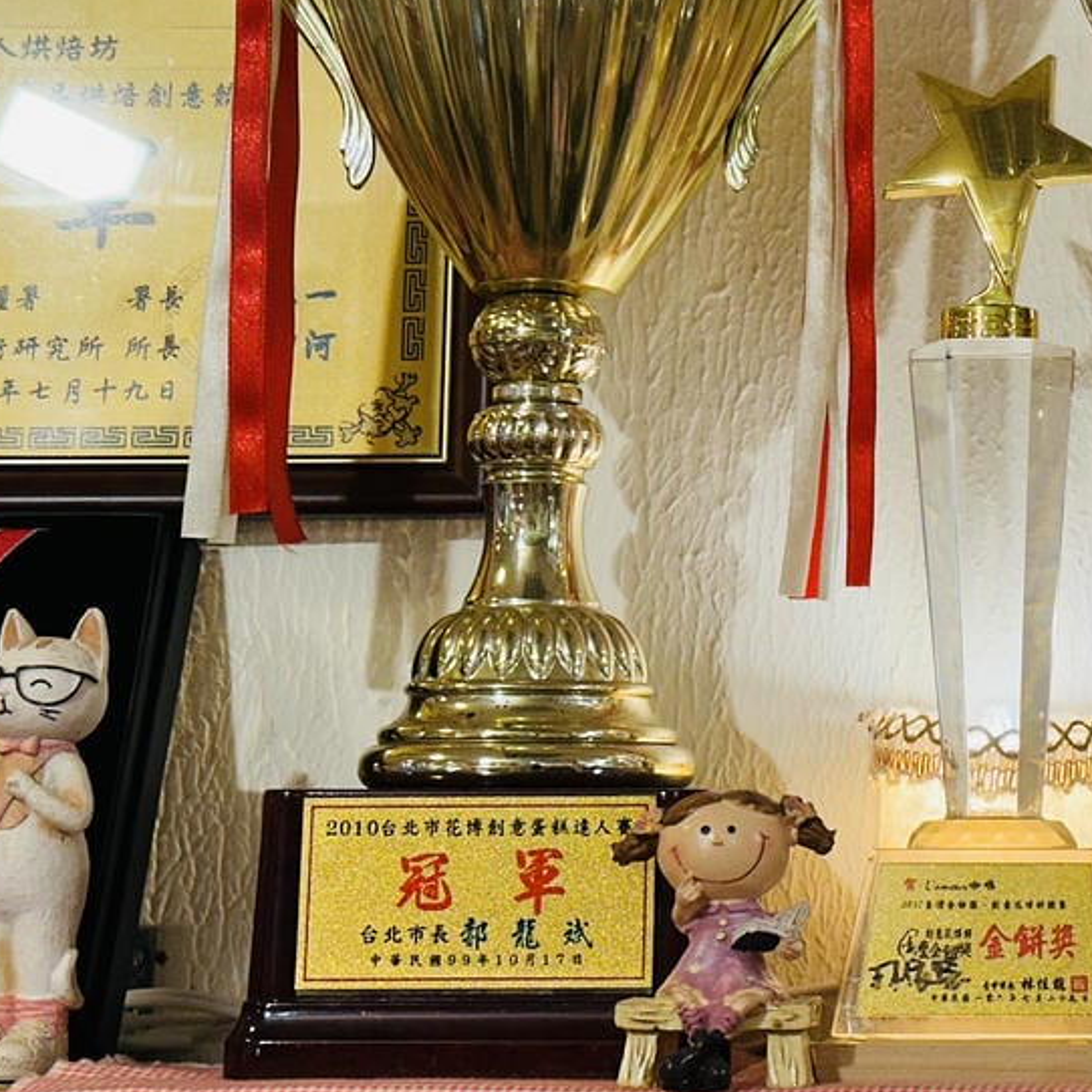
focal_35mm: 94
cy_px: 316
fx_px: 3355
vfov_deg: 18.4
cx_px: 987
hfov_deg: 18.2
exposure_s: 1/120
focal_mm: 6.86
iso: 80
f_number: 1.78
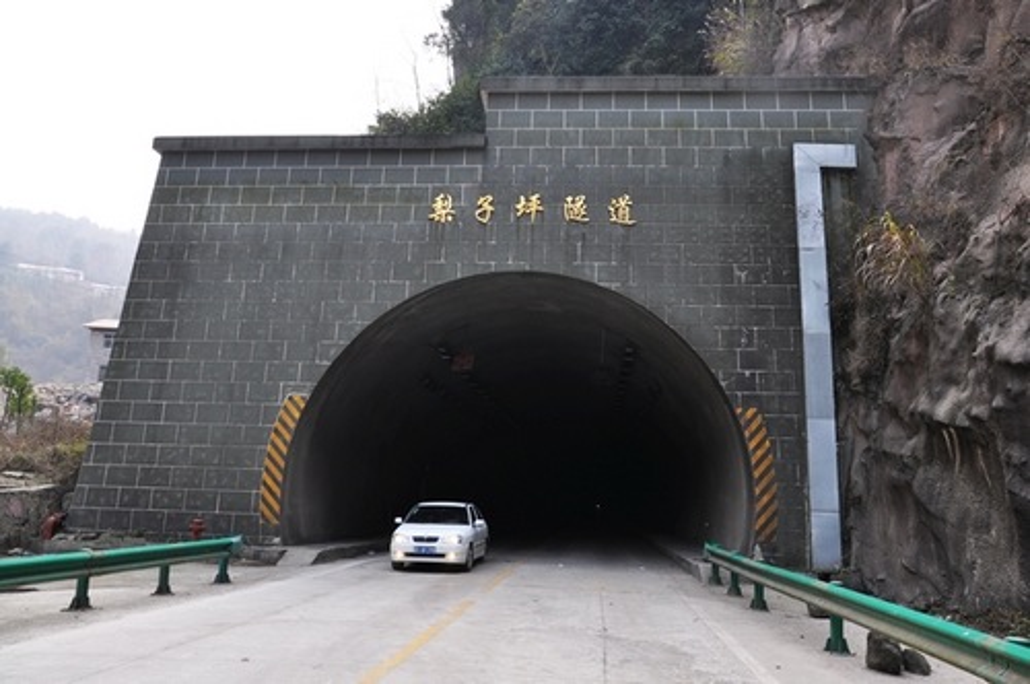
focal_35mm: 33
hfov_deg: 57.3
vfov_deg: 39.9
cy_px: 342
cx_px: 515
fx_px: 943
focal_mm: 22
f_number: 6.3
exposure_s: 1/160
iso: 200
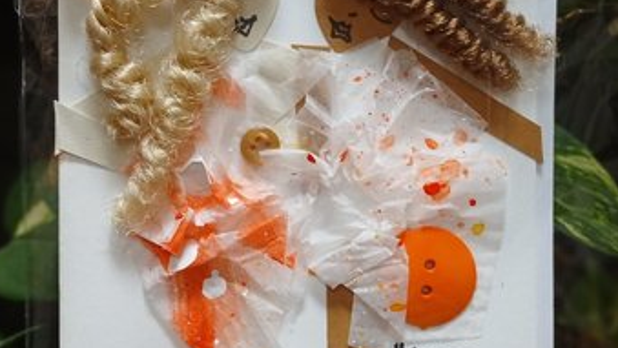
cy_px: 96
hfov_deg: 51.6
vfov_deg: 30.1
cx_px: 303
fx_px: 639
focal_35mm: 39
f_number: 1.8
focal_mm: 3.98
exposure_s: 1/40.2
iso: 250
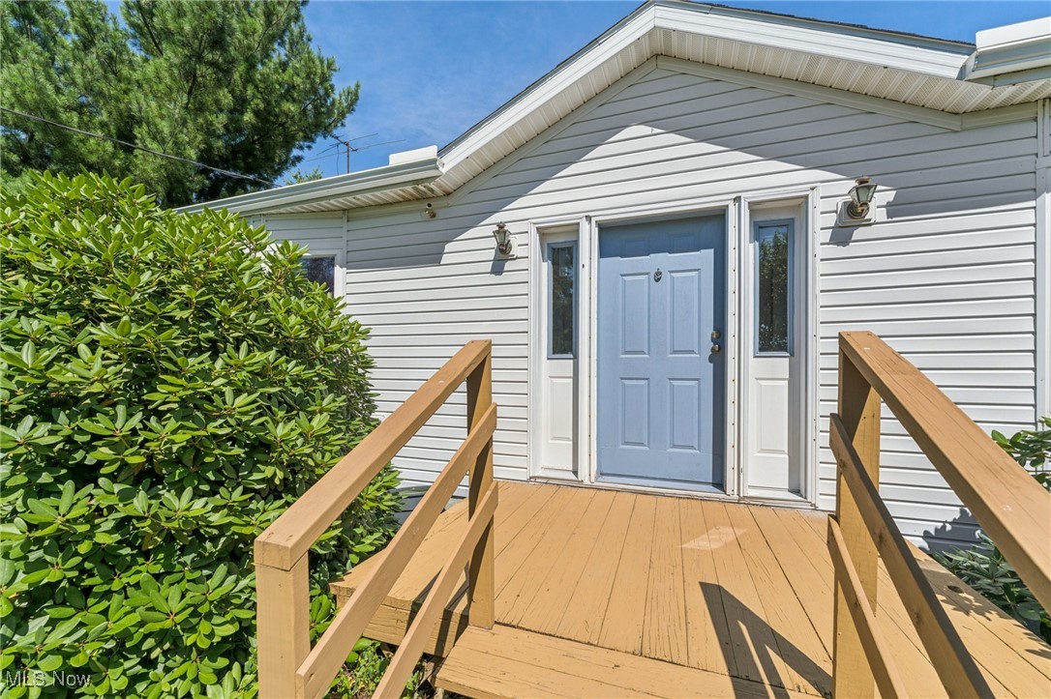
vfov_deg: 81.2
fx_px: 409
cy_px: 350
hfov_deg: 104.3
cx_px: 526
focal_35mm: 14
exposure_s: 1/1250
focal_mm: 14
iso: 200
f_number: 8
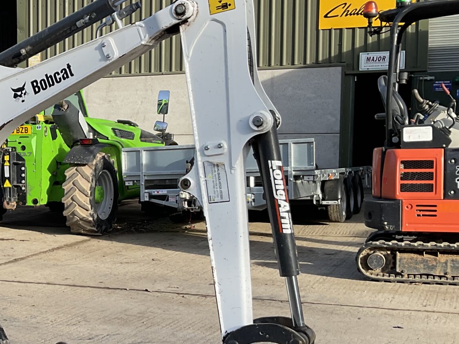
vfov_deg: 22.5
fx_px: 862
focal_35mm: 65
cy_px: 213
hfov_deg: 27.7
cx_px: -24
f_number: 1.8
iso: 16
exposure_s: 1/719
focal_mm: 3
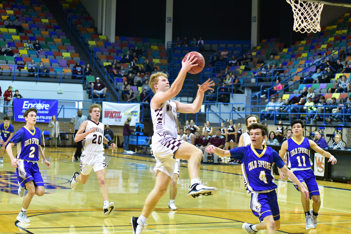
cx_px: 176
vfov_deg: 17.1
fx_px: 780
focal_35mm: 80
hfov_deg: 25.4
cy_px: 117
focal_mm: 80
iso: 6400
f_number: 4
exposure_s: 1/800
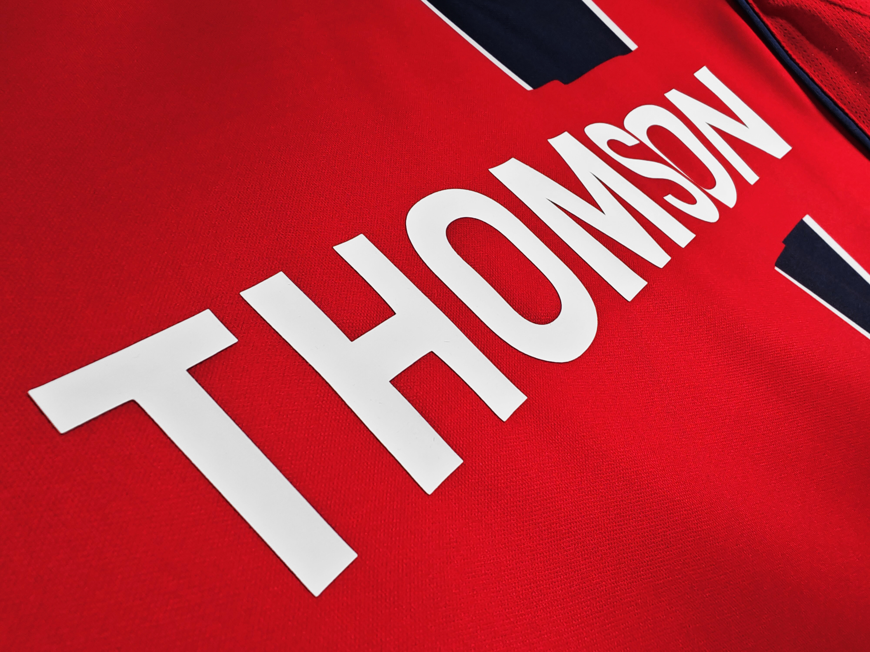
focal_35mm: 23
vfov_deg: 58.9
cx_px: 435
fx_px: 578
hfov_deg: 73.9
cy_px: 326
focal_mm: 2.59
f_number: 2.2
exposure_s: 1/50
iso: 80
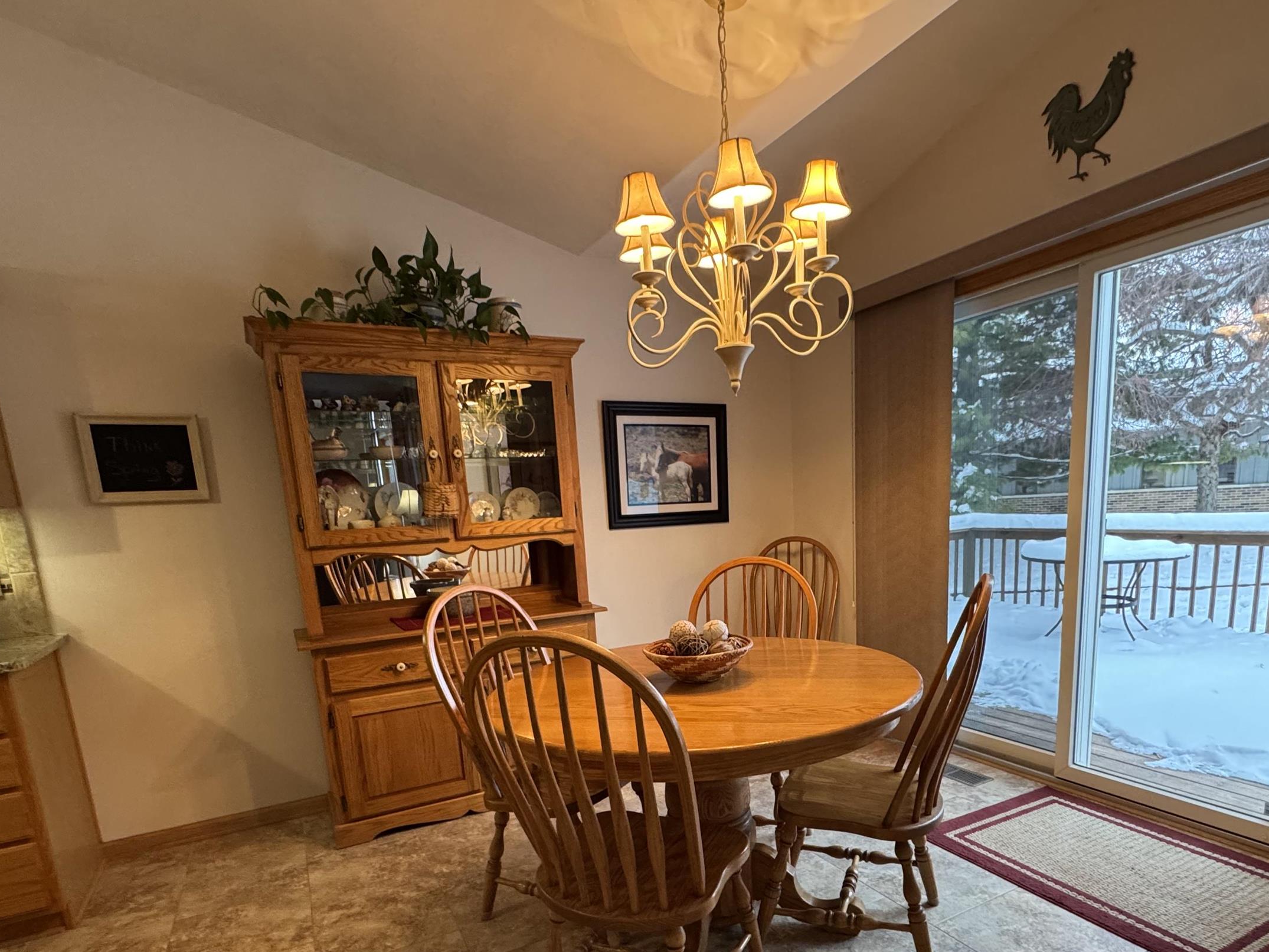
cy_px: 652
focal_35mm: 20
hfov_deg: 81.6
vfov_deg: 63.9
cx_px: 685
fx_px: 733
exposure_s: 1/60
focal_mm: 2.22
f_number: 2.2
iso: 400
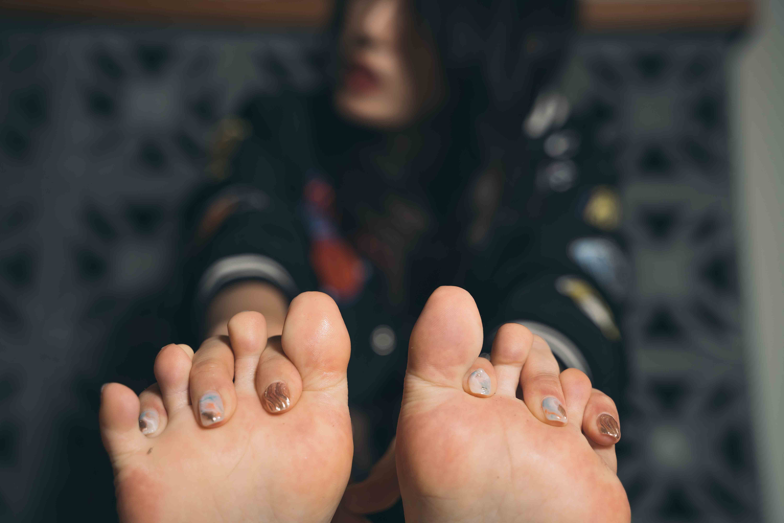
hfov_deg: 38.2
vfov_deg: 26.0
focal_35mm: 52
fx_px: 1132
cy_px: 262
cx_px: 392
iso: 100
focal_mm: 52
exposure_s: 1/100
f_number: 3.5
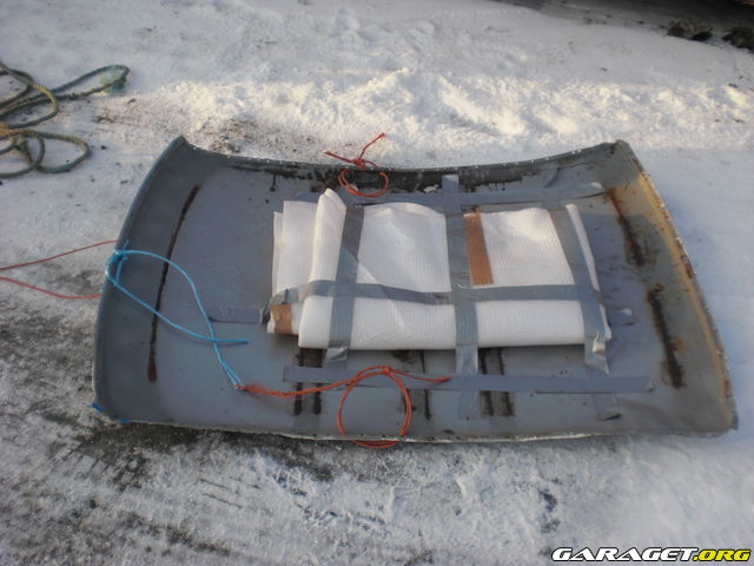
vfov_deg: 37.7
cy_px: 283
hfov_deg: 49.0
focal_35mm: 38
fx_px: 828
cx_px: 377
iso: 64
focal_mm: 6.3
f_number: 3.1
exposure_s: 1/320
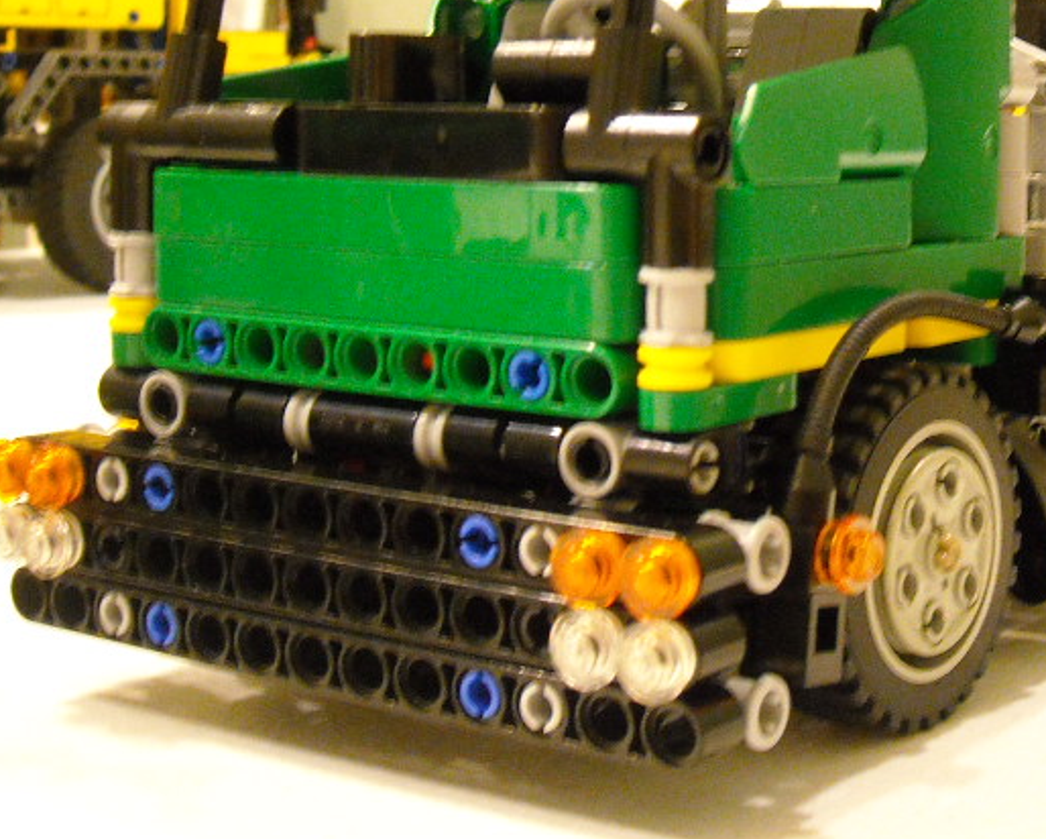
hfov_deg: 27.1
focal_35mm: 68
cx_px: 899
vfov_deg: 22.4
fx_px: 2107
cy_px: 248
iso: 475
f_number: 2.8
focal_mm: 5.7
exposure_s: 1/8
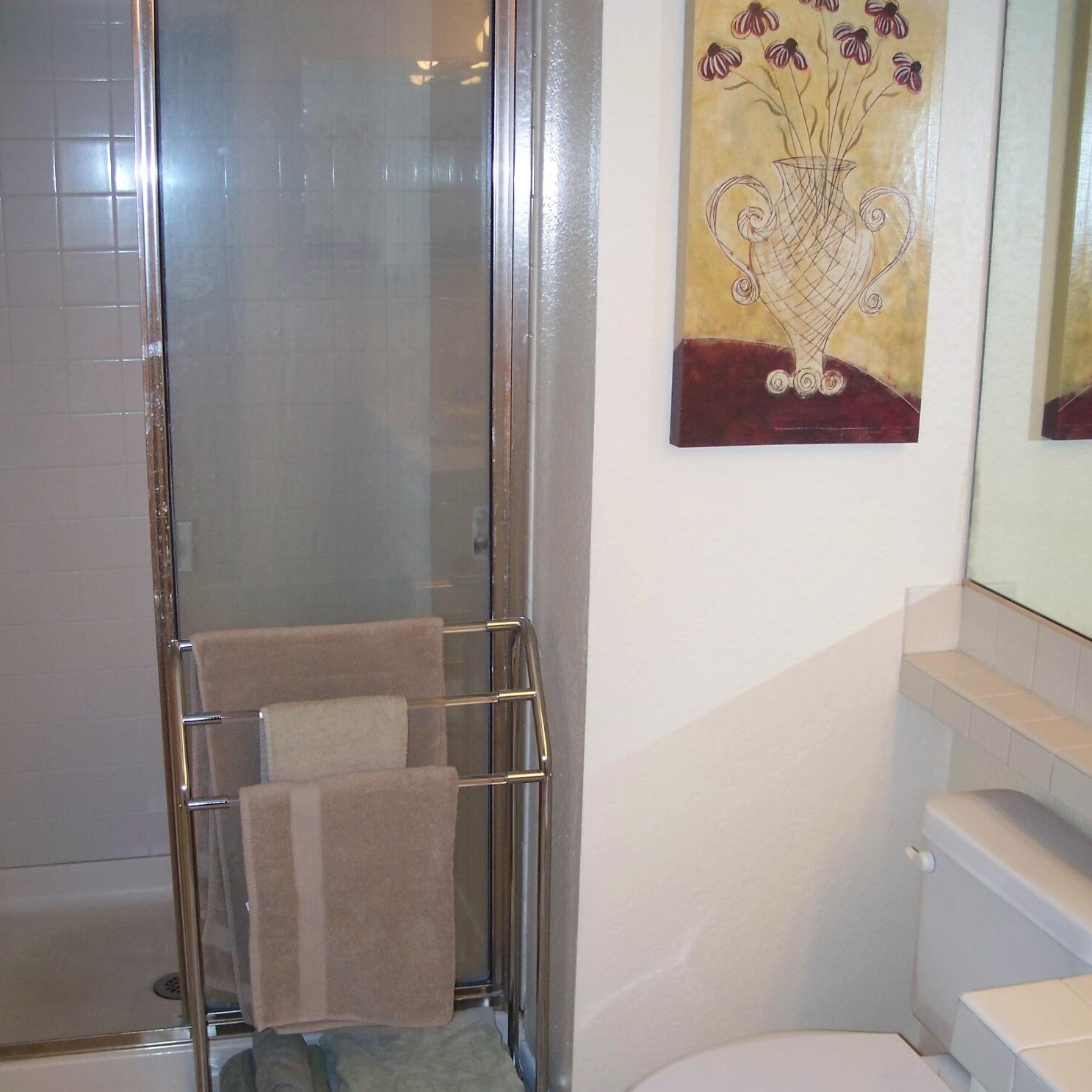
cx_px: 542
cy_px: 609
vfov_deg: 38.3
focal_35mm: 44
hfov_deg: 38.3
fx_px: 1570
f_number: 2.8
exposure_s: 1/60
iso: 200
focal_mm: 7.8
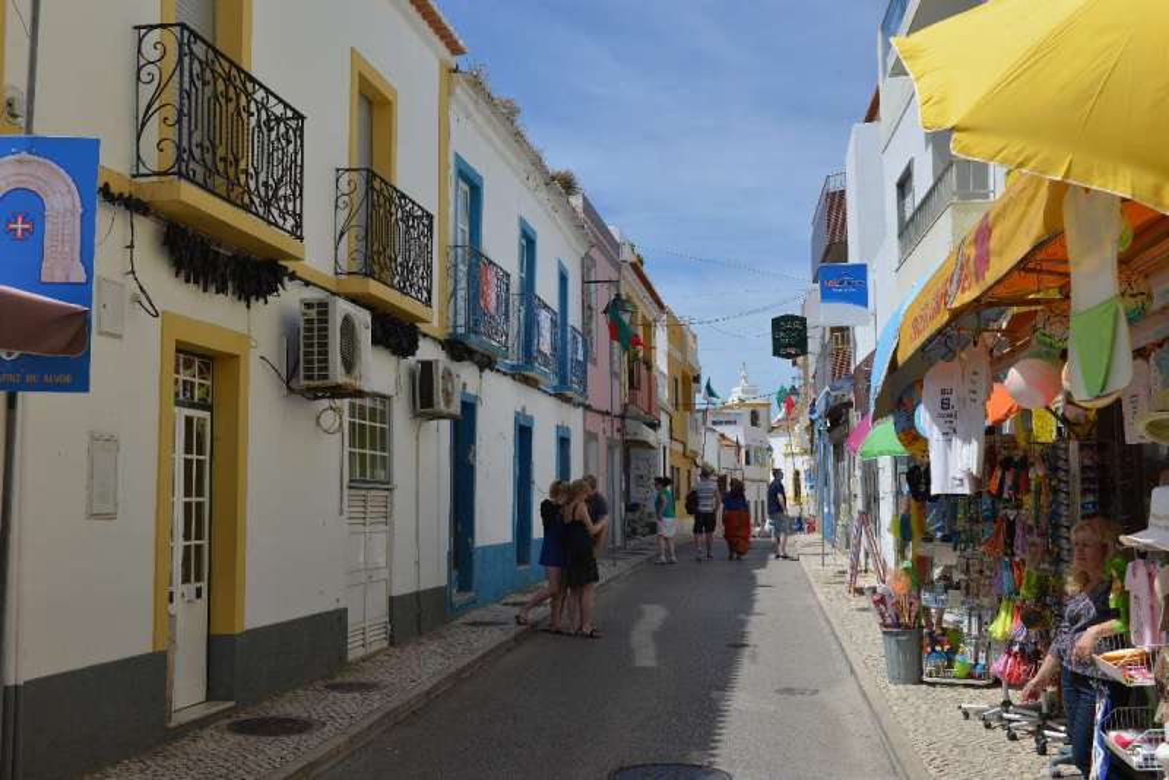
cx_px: 584
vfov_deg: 33.4
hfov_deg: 48.4
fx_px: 1299
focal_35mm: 40
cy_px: 390
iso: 125
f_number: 11
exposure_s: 1/250
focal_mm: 40
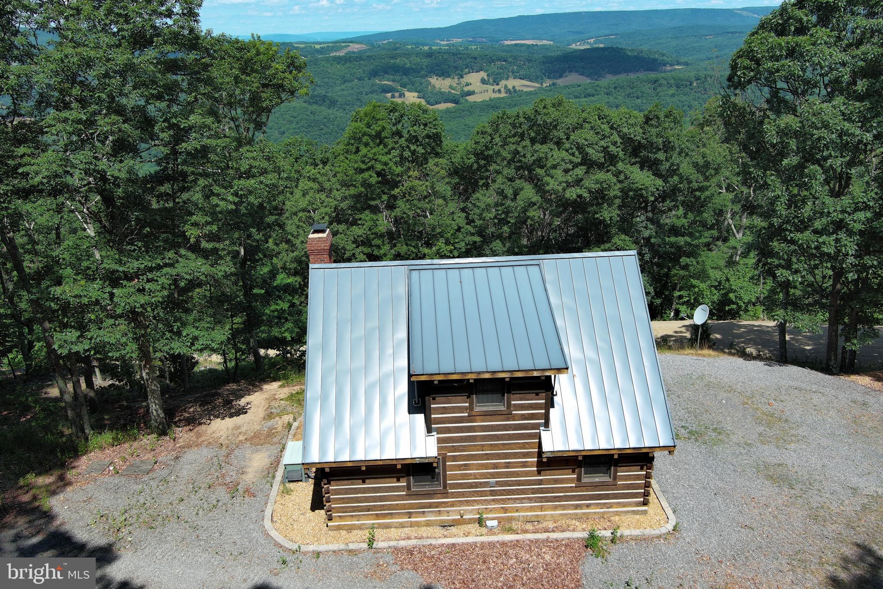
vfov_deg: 45.0
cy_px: 294
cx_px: 442
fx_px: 711
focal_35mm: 29
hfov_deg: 63.7
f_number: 2.8
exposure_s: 1/1101
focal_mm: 10.57
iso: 100
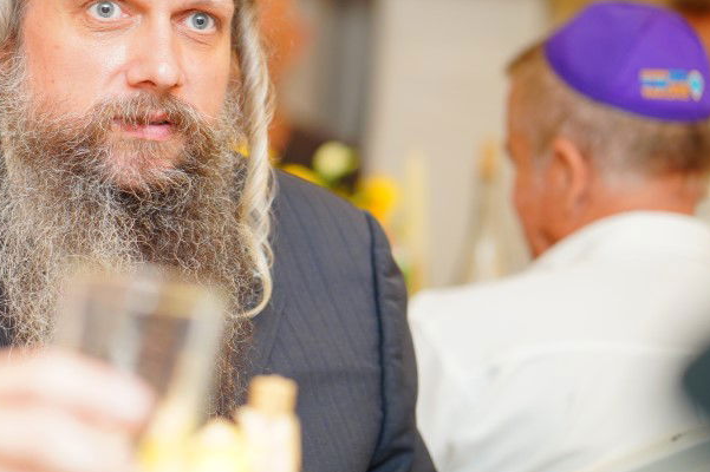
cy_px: 131
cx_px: 64
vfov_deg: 8.4
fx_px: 3213
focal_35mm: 163
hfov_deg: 12.5
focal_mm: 85
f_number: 2.2
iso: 640
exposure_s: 1/160
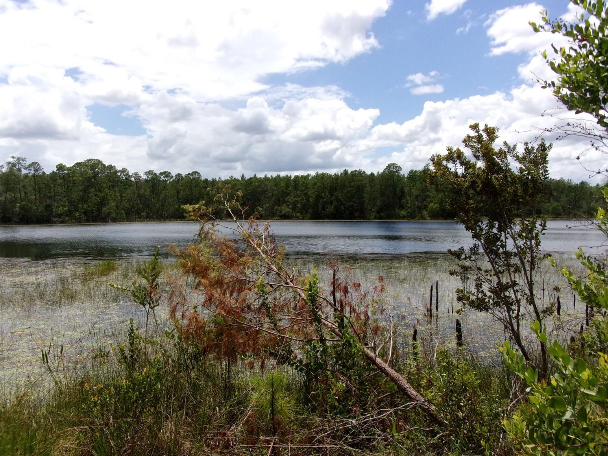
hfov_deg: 61.6
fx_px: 509
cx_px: 294
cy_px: 222
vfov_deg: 48.2
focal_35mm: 29
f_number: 10.8
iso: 200
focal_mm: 5.1
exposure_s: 1/340
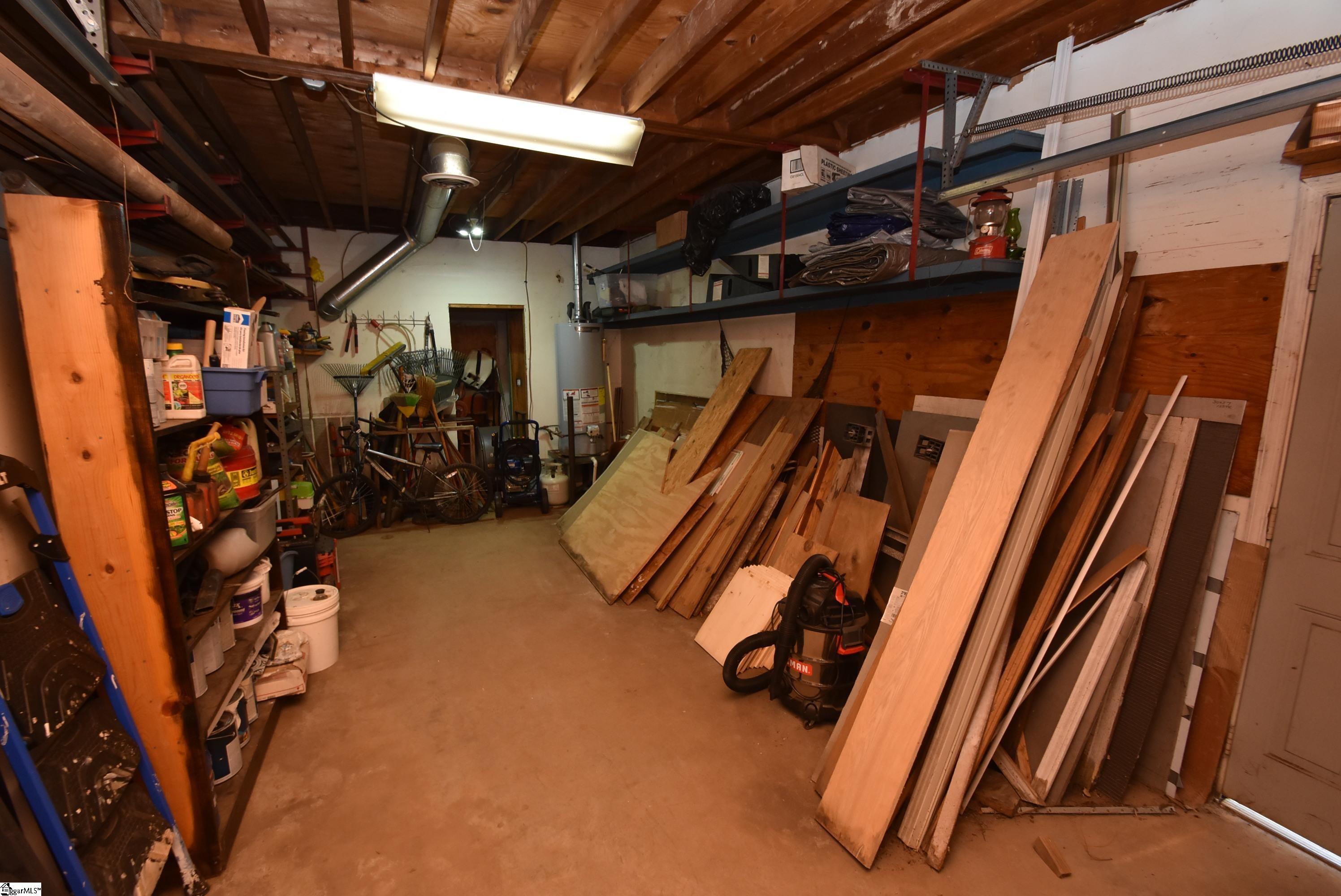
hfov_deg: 100.3
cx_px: 670
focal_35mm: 15
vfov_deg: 77.4
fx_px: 559
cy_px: 448
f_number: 7.1
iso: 1000
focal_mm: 10
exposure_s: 1/60
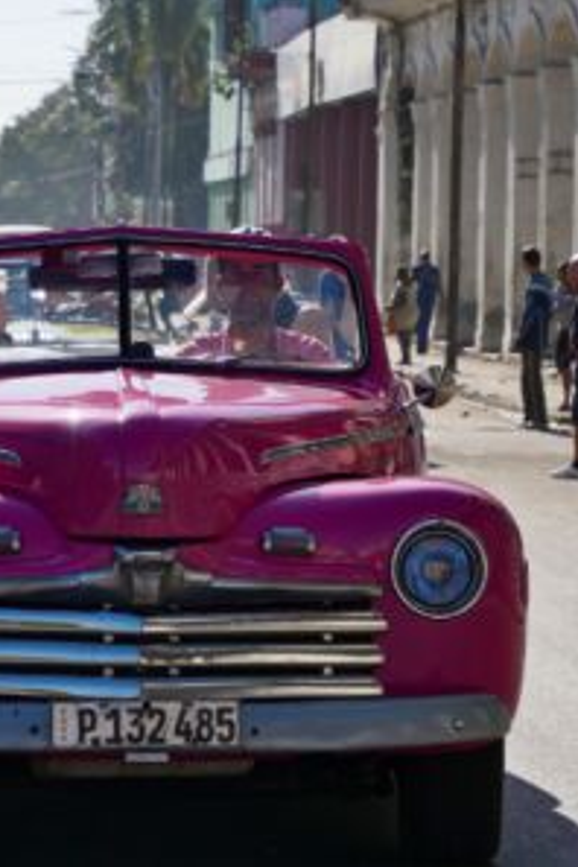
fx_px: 5394
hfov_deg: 6.1
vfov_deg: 9.2
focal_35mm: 224
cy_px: 432
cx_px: 90
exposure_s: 1/640
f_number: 8
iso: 200
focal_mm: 80
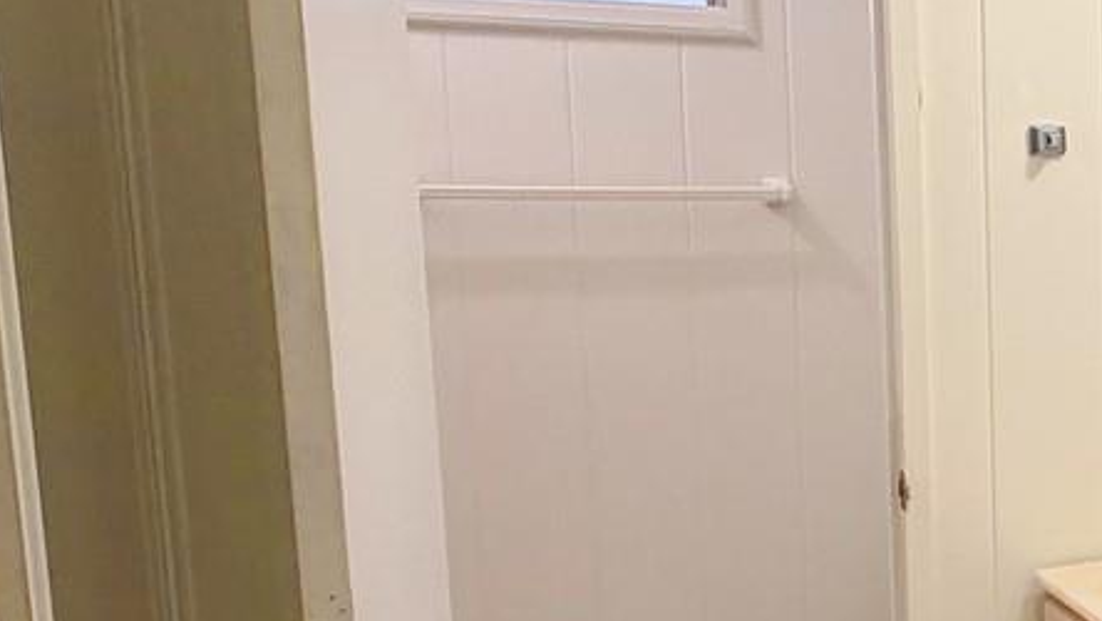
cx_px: 1502
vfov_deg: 21.8
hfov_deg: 29.1
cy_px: 370
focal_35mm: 55
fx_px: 1608
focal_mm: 2.22
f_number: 2.2
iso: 320
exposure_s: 1/120
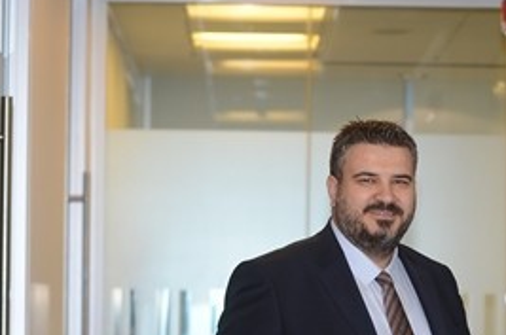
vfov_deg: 8.1
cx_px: 364
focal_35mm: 168
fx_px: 2357
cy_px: 306
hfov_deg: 12.2
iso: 500
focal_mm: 70
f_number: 3.2
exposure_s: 1/250
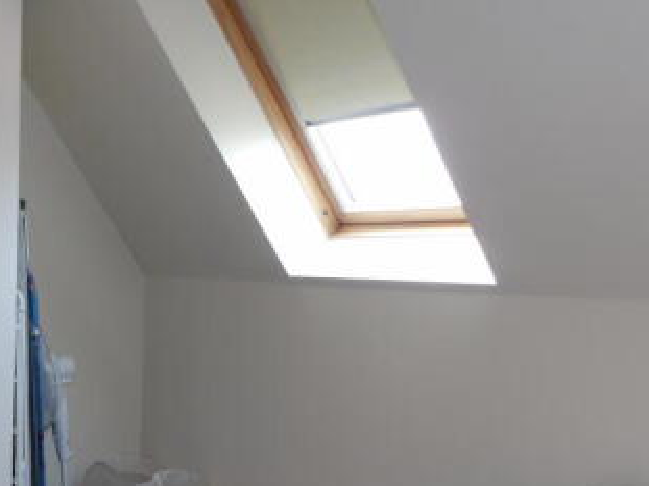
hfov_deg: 39.7
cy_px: 320
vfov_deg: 31.9
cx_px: 93
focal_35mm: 45
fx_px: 843
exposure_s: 1/30
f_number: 2.9
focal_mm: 4.3
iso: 154
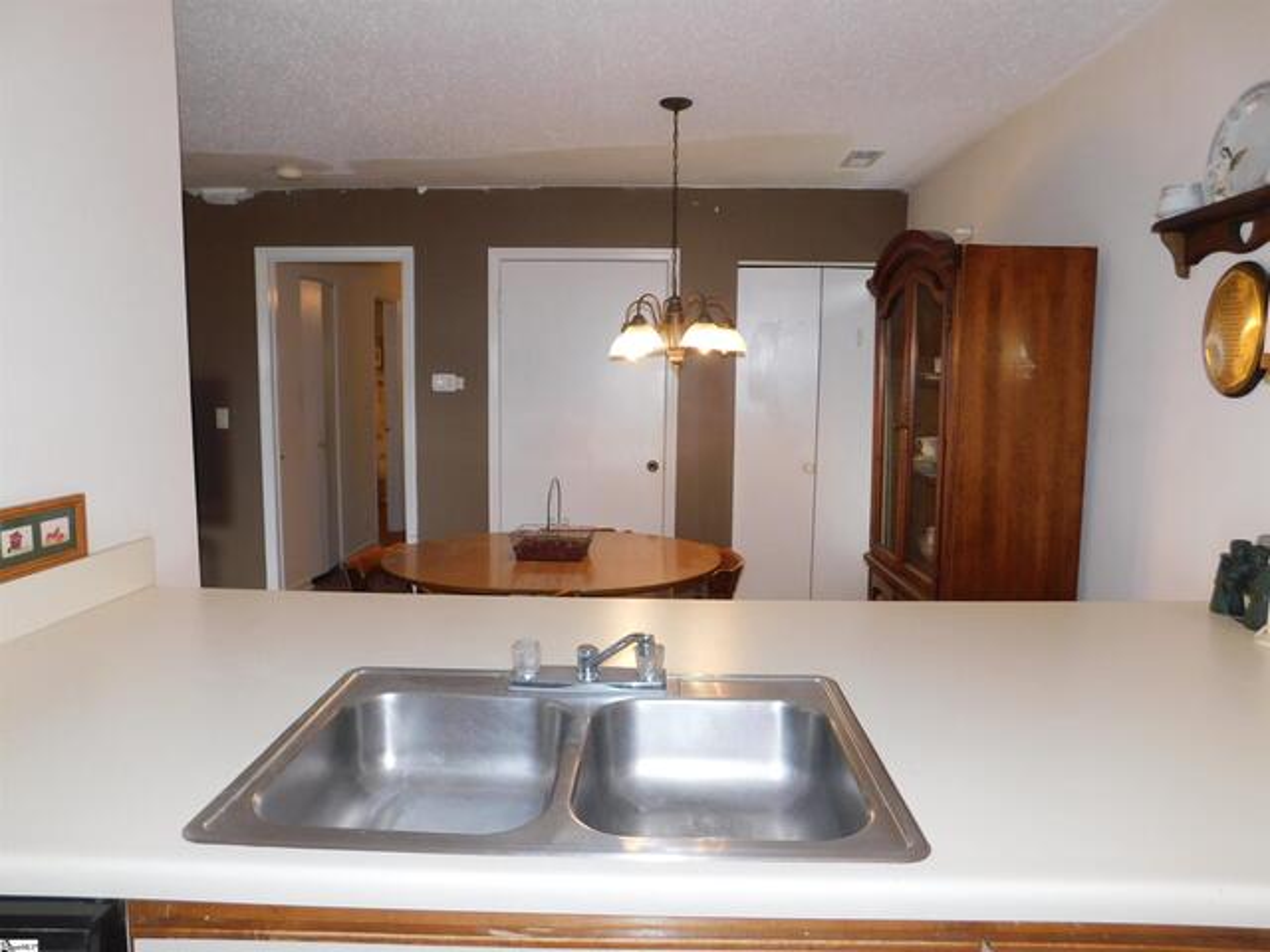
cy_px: 476
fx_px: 844
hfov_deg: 73.9
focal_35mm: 23
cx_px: 635
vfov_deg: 58.9
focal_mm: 4
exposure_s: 1/30
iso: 200
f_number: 3
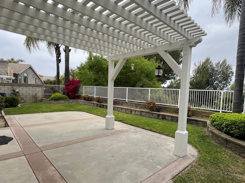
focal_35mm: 19
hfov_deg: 83.7
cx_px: 146
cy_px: 103
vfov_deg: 68.4
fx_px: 134
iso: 32
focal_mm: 1.57
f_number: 1.8
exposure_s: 1/585
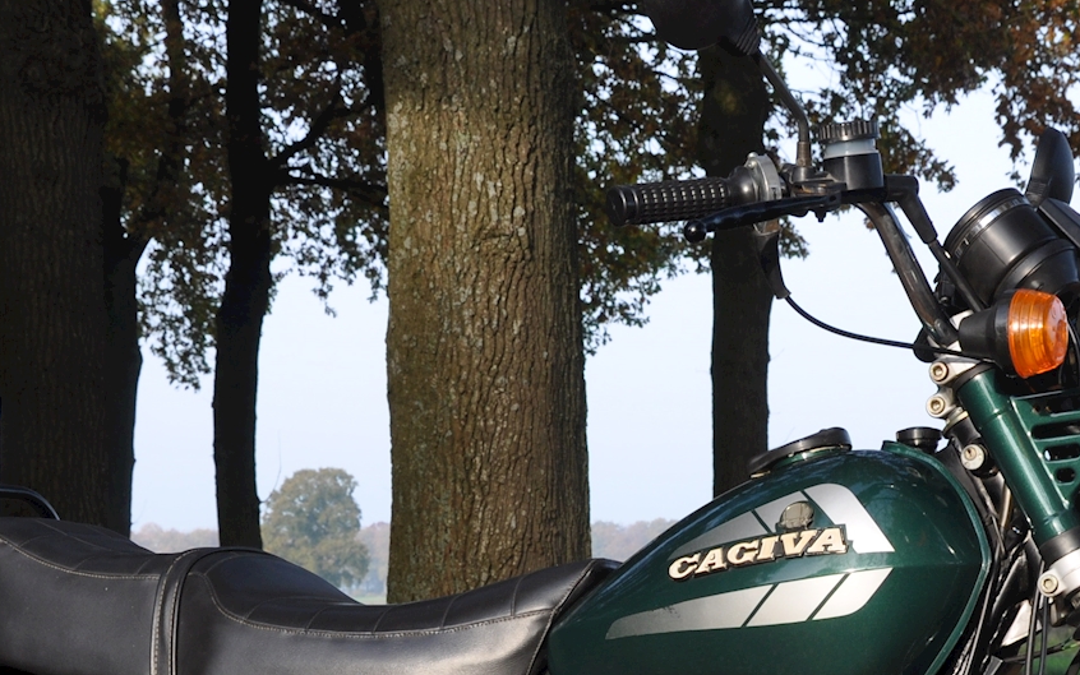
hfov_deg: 19.9
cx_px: 754
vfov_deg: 12.4
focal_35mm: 104
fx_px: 3061
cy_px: 753
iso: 200
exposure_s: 1/100
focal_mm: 30
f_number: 10
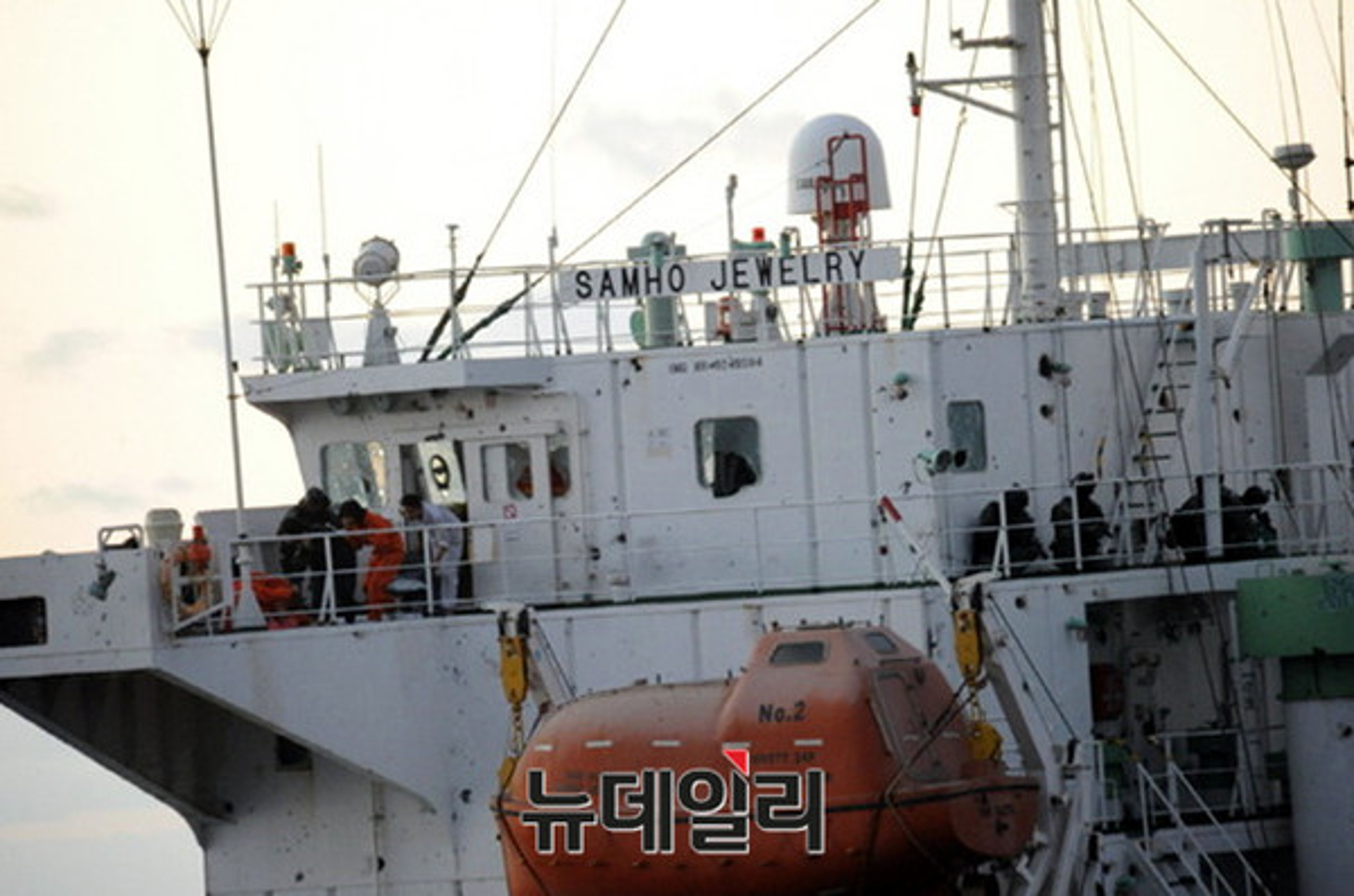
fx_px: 18761
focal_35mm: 500
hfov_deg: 4.1
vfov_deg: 2.7
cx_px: 677
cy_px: 448
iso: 8000
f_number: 9
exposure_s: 1/100
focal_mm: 500
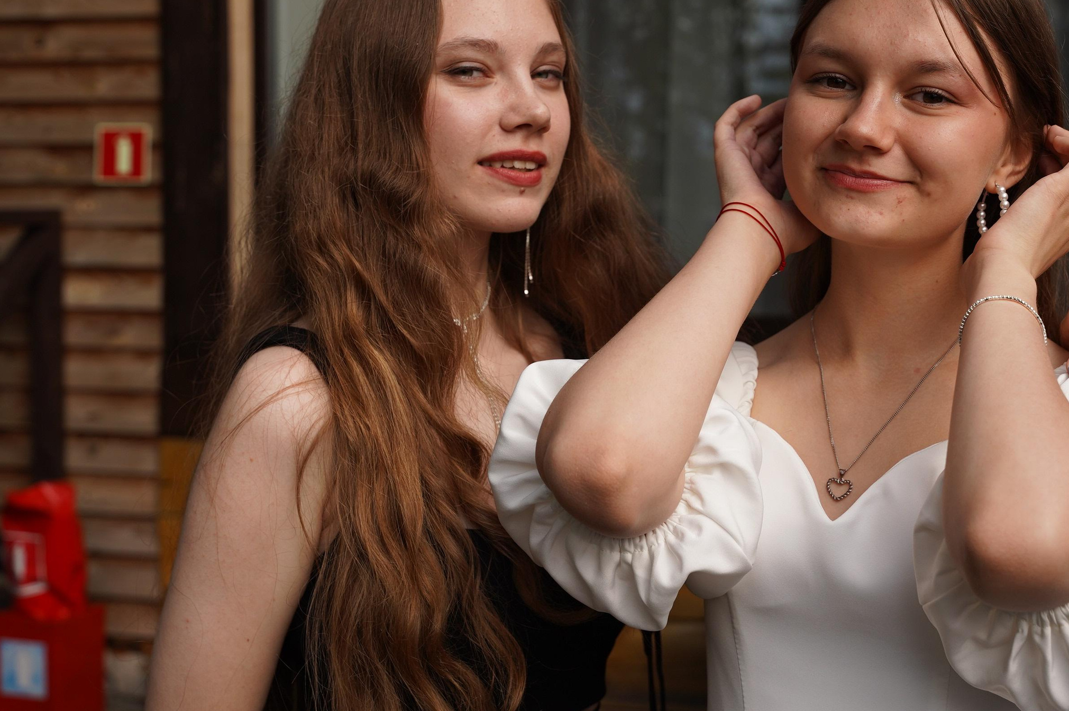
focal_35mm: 58
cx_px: 654
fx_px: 1717
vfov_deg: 23.4
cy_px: 302
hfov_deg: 34.4
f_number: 5
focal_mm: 45.7
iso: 320
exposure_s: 1/1000
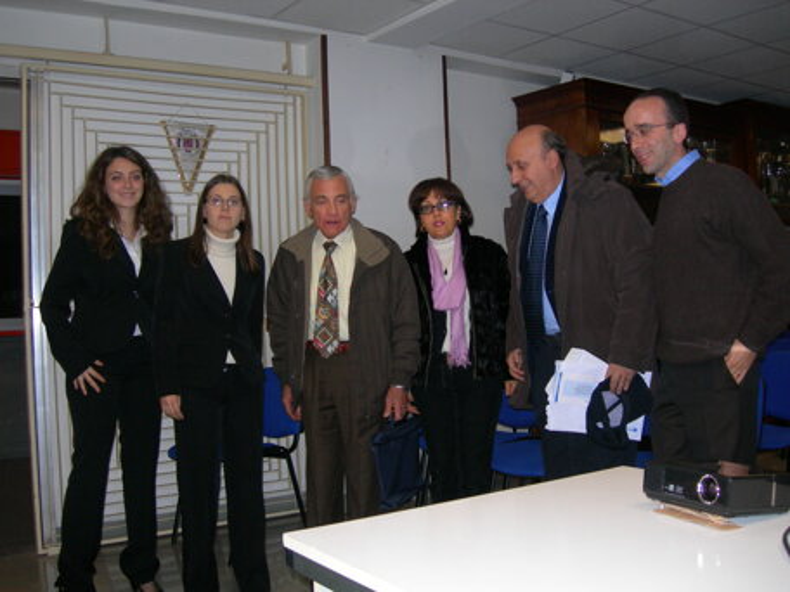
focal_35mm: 38
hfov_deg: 49.0
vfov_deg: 37.7
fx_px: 867
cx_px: 395
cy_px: 296
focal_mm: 7.8
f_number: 2.8
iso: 153
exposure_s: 1/60.1
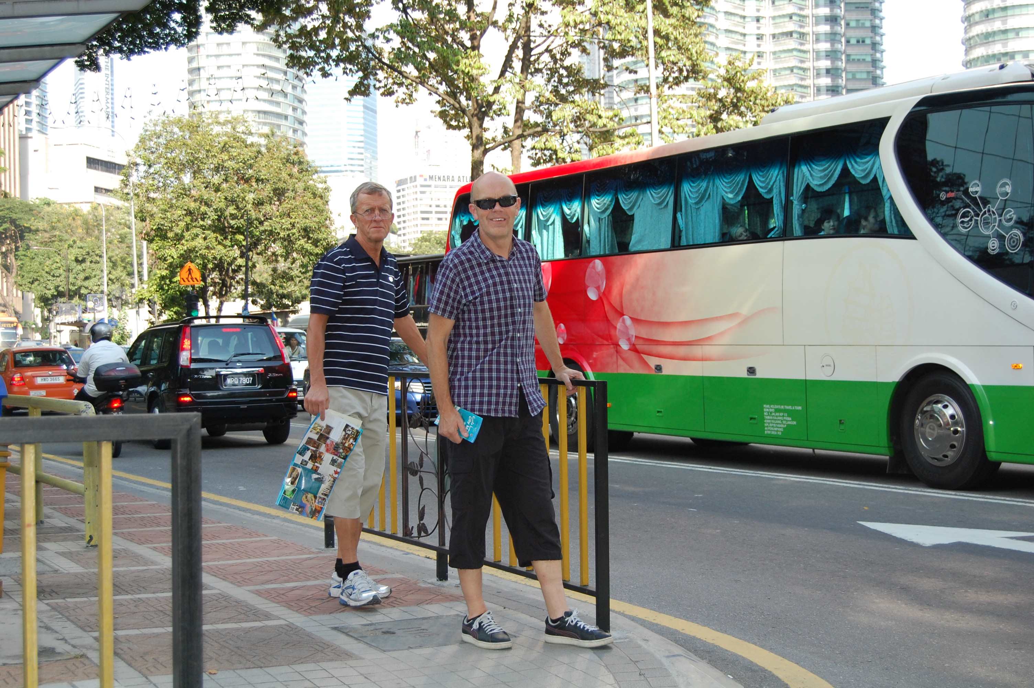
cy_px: 344
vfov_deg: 23.7
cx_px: 517
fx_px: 1636
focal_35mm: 57
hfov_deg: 35.1
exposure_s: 1/400
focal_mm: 38
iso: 400
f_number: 4.8
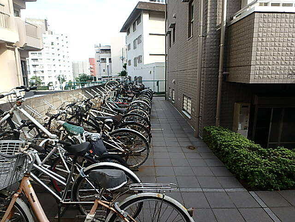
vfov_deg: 63.4
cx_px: 148
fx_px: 179
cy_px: 111
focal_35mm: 21
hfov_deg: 79.0
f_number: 3.5
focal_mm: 3.7
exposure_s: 1/250
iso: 125
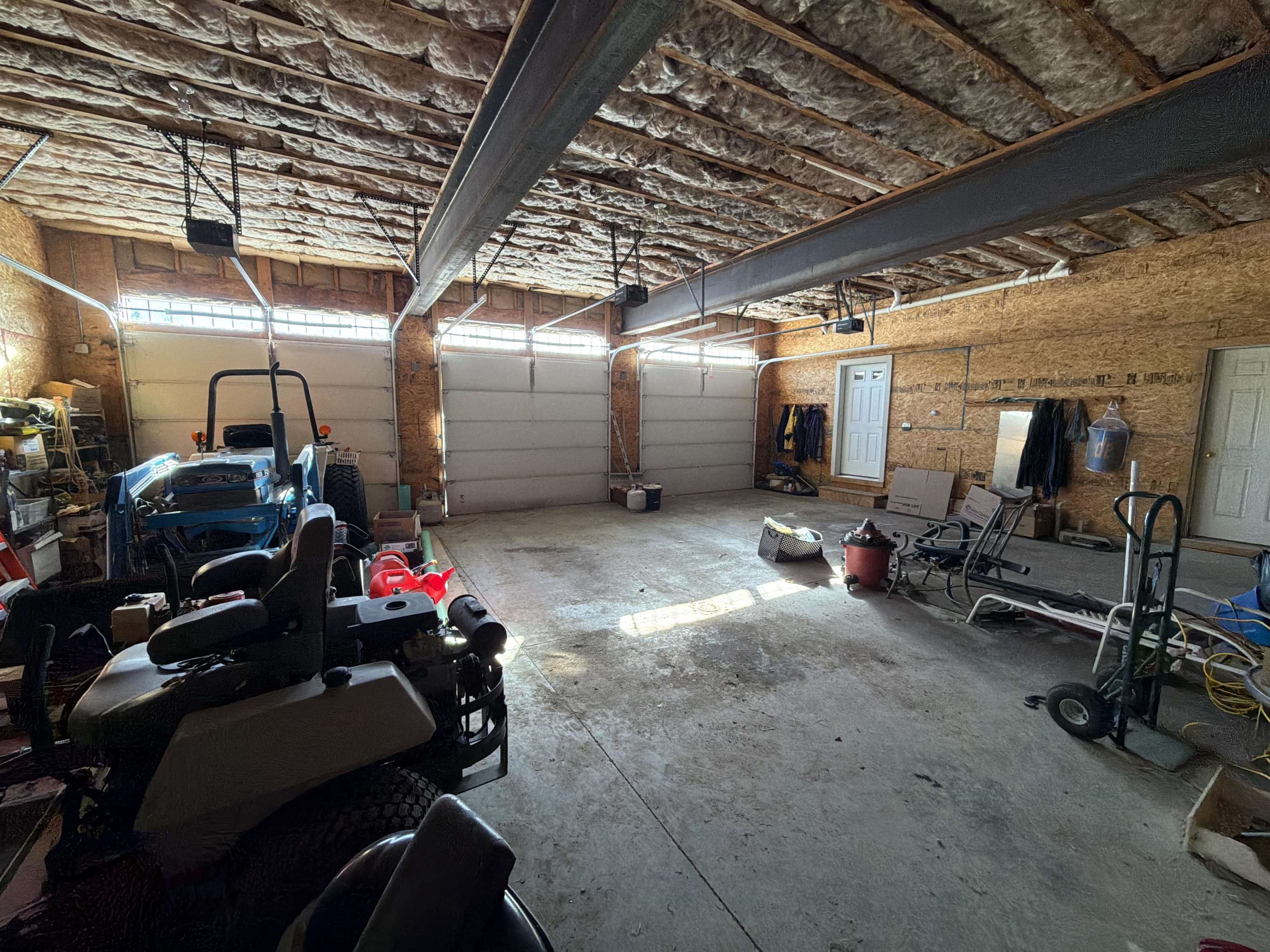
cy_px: 476
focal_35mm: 14
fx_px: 514
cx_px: 635
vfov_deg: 85.7
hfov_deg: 102.1
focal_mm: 2.22
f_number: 2.2
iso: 320
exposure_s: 1/65
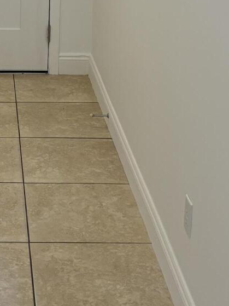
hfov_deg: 15.6
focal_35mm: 93
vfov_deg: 20.3
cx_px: -4
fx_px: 821
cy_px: -19
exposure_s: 1/120
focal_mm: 5.96
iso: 80
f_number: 1.6
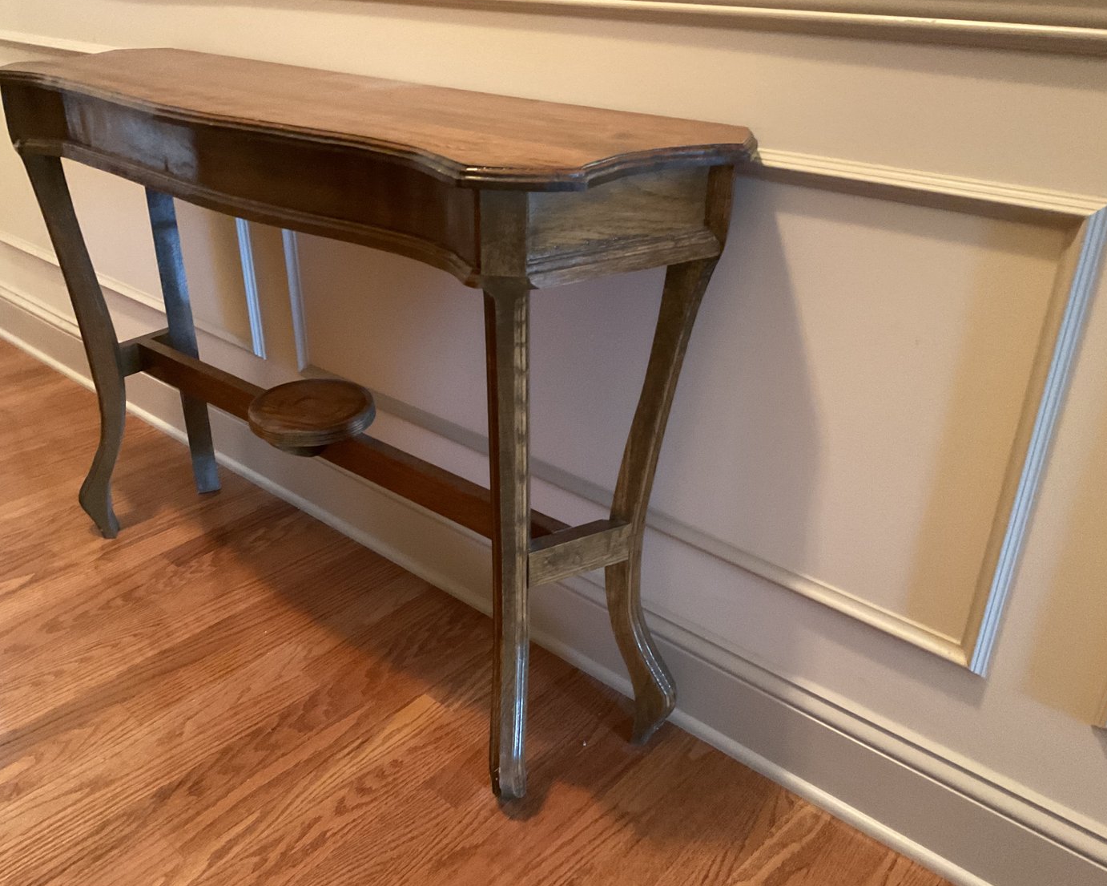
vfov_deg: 47.1
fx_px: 1015
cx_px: 516
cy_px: 445
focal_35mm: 31
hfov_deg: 57.1
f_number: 1.8
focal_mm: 3
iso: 500
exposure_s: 1/30
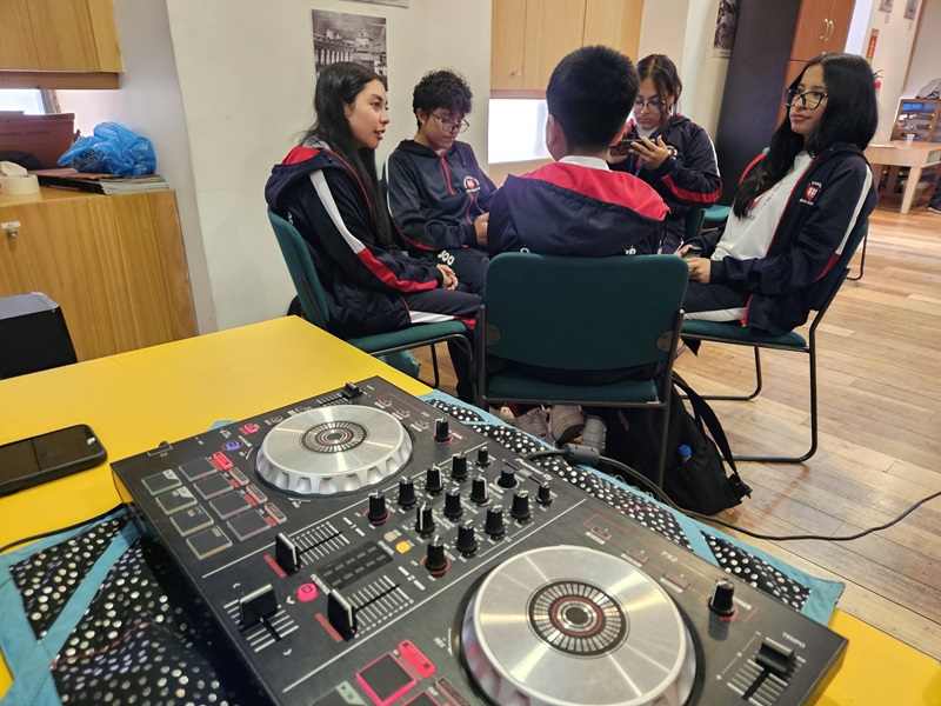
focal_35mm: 23
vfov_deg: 58.9
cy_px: 353
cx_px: 470
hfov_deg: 73.9
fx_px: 625
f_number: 1.8
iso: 800
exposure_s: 1/25
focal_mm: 5.4
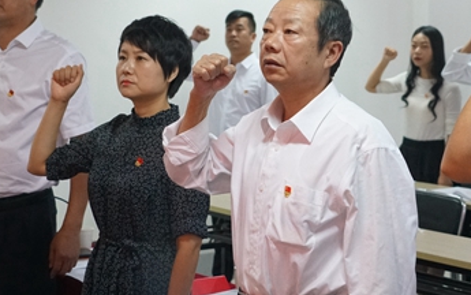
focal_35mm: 85
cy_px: 14
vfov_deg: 15.2
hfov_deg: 24.3
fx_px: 1092
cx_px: 217
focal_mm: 36
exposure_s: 1/160
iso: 4000
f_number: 4
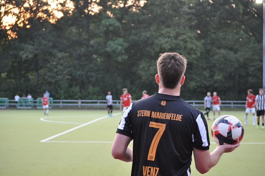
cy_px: 88
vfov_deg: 16.5
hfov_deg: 24.6
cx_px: 132
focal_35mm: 82
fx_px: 606
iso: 1400
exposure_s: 1/500
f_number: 4
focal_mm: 55
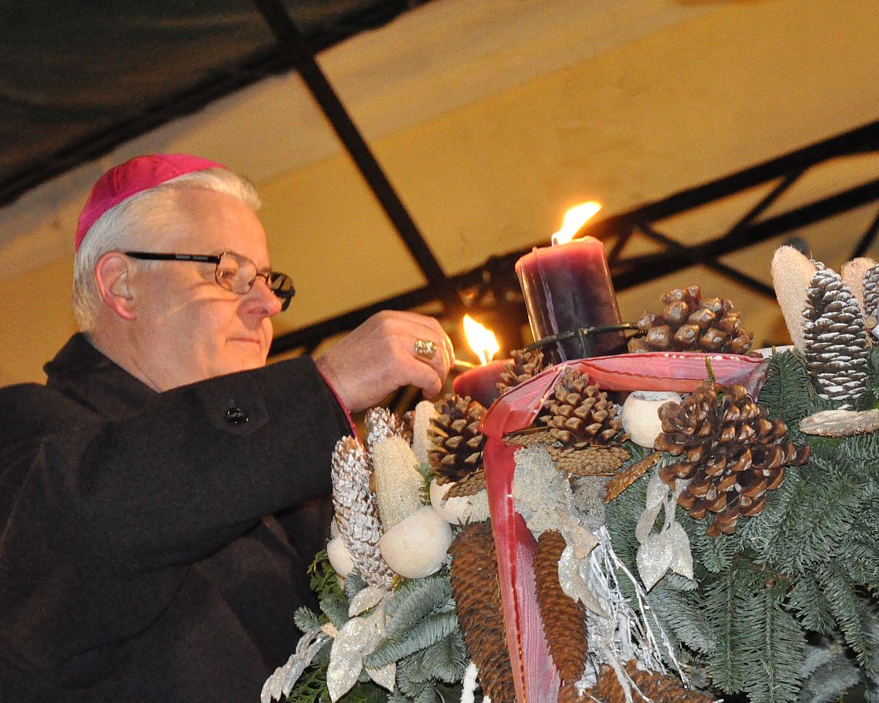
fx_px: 4417
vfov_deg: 9.1
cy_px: 449
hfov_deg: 11.3
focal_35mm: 170
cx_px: 629
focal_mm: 75
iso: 3200
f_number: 5.6
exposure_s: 1/60
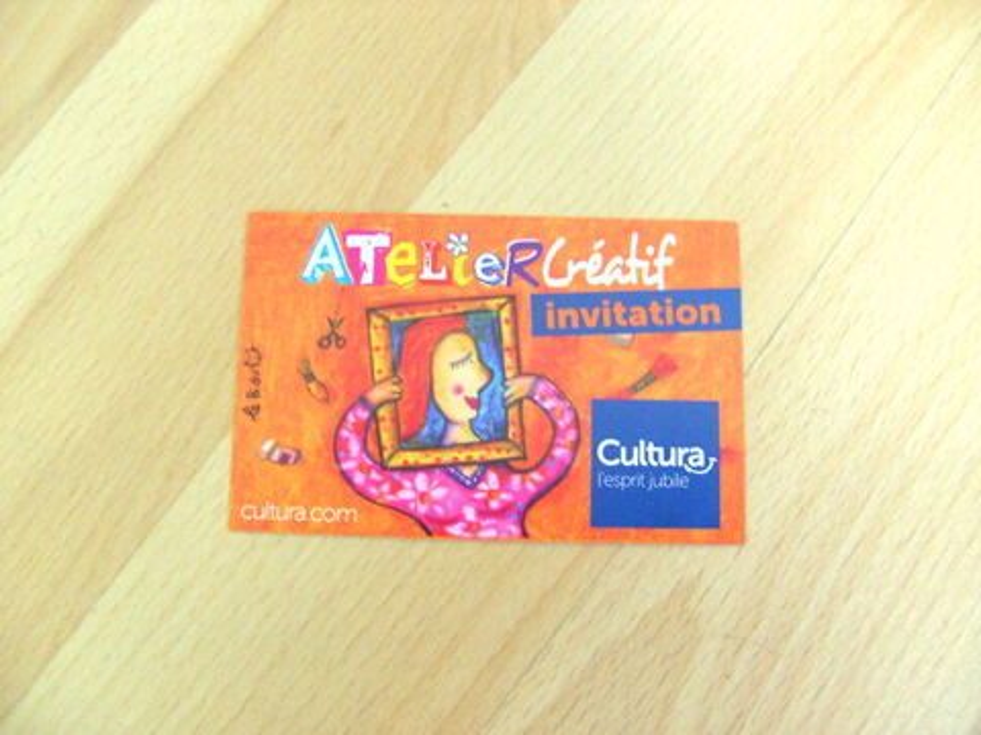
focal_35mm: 37
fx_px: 1049
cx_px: 490
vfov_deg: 38.7
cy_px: 368
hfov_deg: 50.1
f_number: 2.8
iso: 640
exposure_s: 1/32
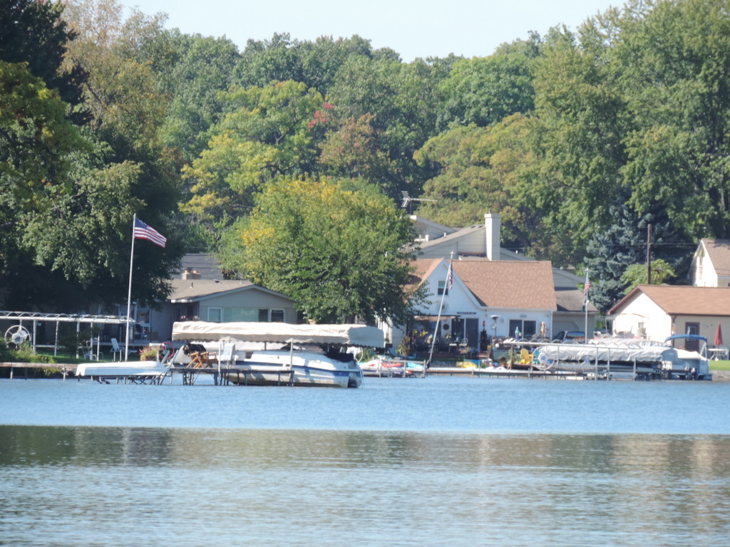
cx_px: 365
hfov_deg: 4.6
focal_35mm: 435
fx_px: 9174
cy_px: 274
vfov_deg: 3.4
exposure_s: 1/250
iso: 110
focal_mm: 77.5
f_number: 4.9
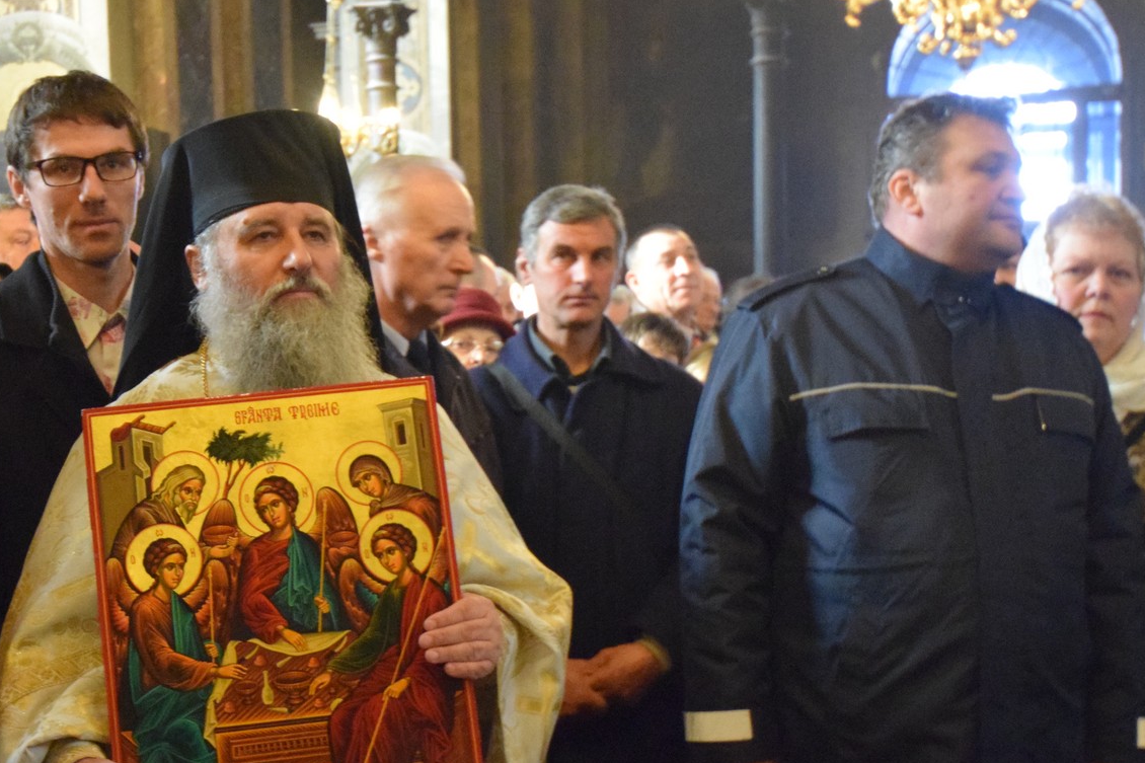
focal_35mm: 61
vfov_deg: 22.2
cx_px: 356
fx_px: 1940
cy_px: 481
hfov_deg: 32.5
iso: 6400
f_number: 4.5
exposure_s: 1/40
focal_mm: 24
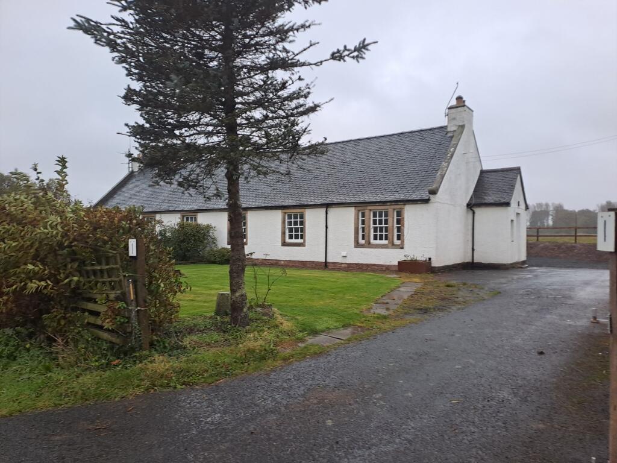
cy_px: 232
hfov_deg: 69.4
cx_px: 308
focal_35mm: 25
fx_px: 446
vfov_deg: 54.9
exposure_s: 1/50
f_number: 1.8
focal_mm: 4.65
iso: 64
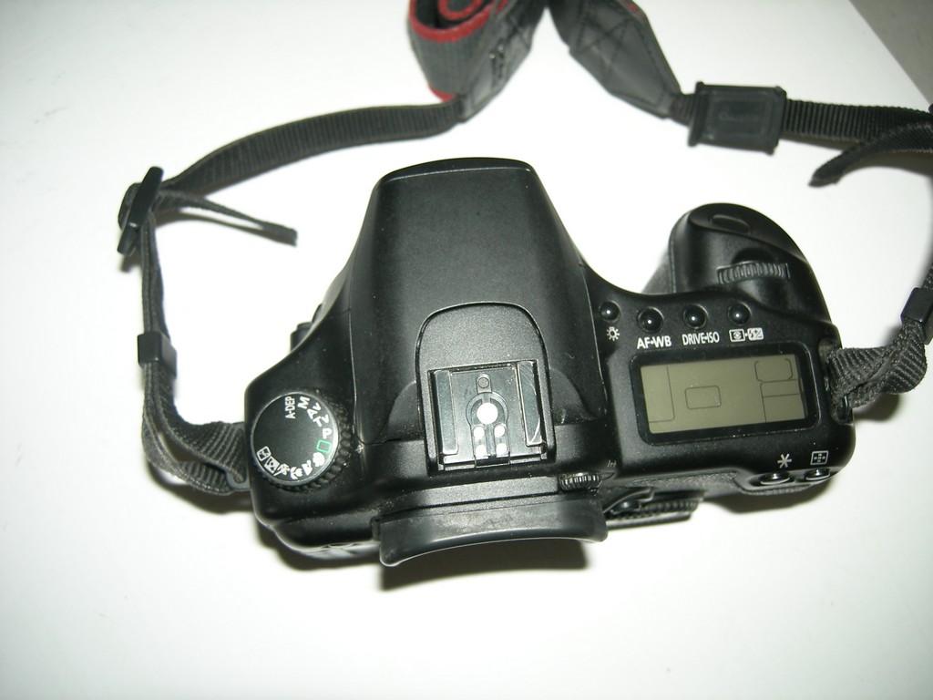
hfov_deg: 51.4
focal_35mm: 36
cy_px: 350
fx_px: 970
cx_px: 466
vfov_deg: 39.7
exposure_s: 1/60.1
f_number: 2.7
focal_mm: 7.5
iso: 64
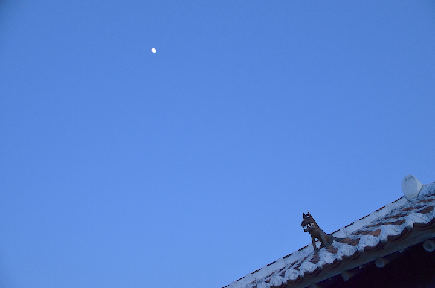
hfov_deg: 49.6
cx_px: 218
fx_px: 470
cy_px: 144
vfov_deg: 34.1
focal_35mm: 39
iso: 800
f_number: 3.8
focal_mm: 26
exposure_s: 1/400
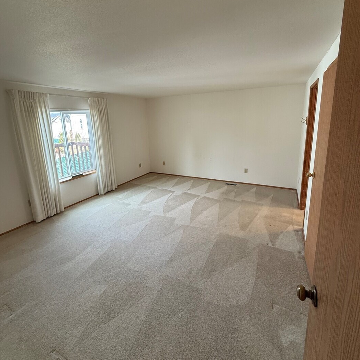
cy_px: 161
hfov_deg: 84.0
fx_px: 200
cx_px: 177
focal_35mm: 17
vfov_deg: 83.7
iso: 160
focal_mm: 2.22
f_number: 2.2
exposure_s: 1/120
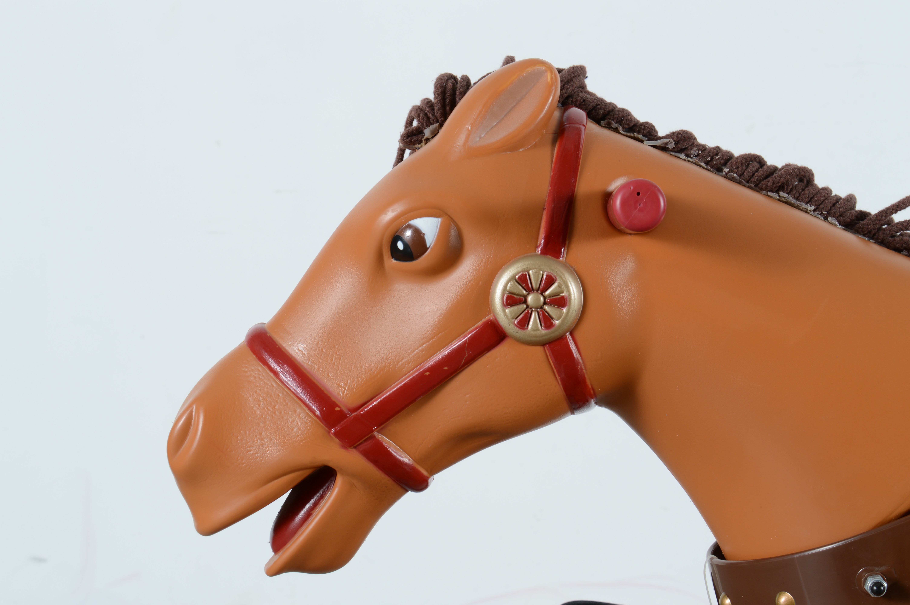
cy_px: 302
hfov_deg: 27.0
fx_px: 1894
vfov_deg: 18.1
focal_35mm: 75
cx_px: 455
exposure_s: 1/125
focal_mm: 50
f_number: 14
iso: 100
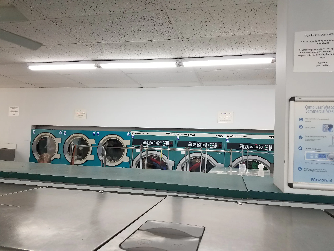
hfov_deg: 67.3
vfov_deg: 53.1
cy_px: 126
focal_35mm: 26
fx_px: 251
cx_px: 167
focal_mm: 4.2
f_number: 1.7
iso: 80
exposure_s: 1/120
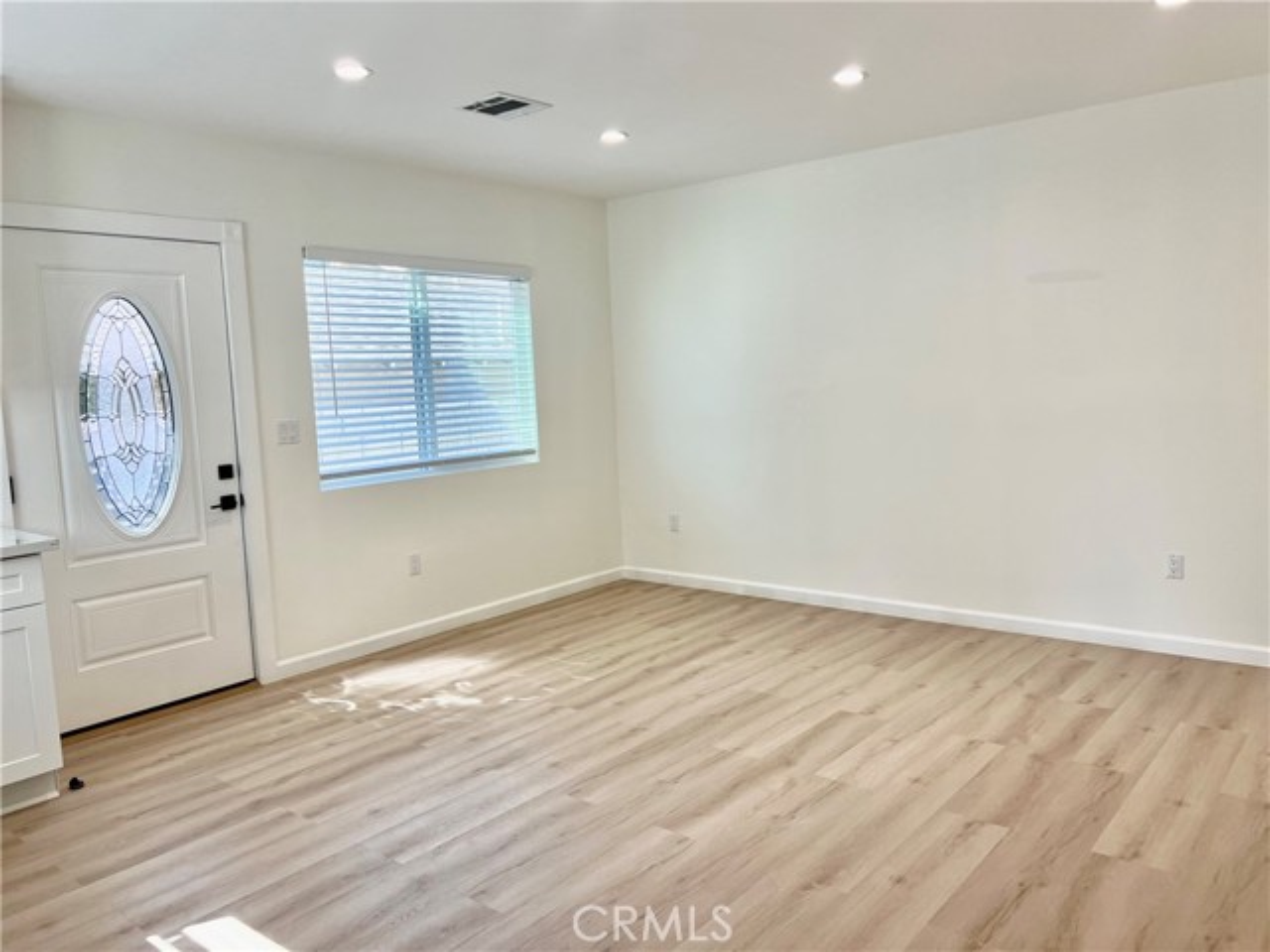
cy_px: 476
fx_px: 954
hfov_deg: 67.3
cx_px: 635
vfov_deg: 53.1
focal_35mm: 26
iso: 50
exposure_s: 1/335
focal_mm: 5.7
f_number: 1.5
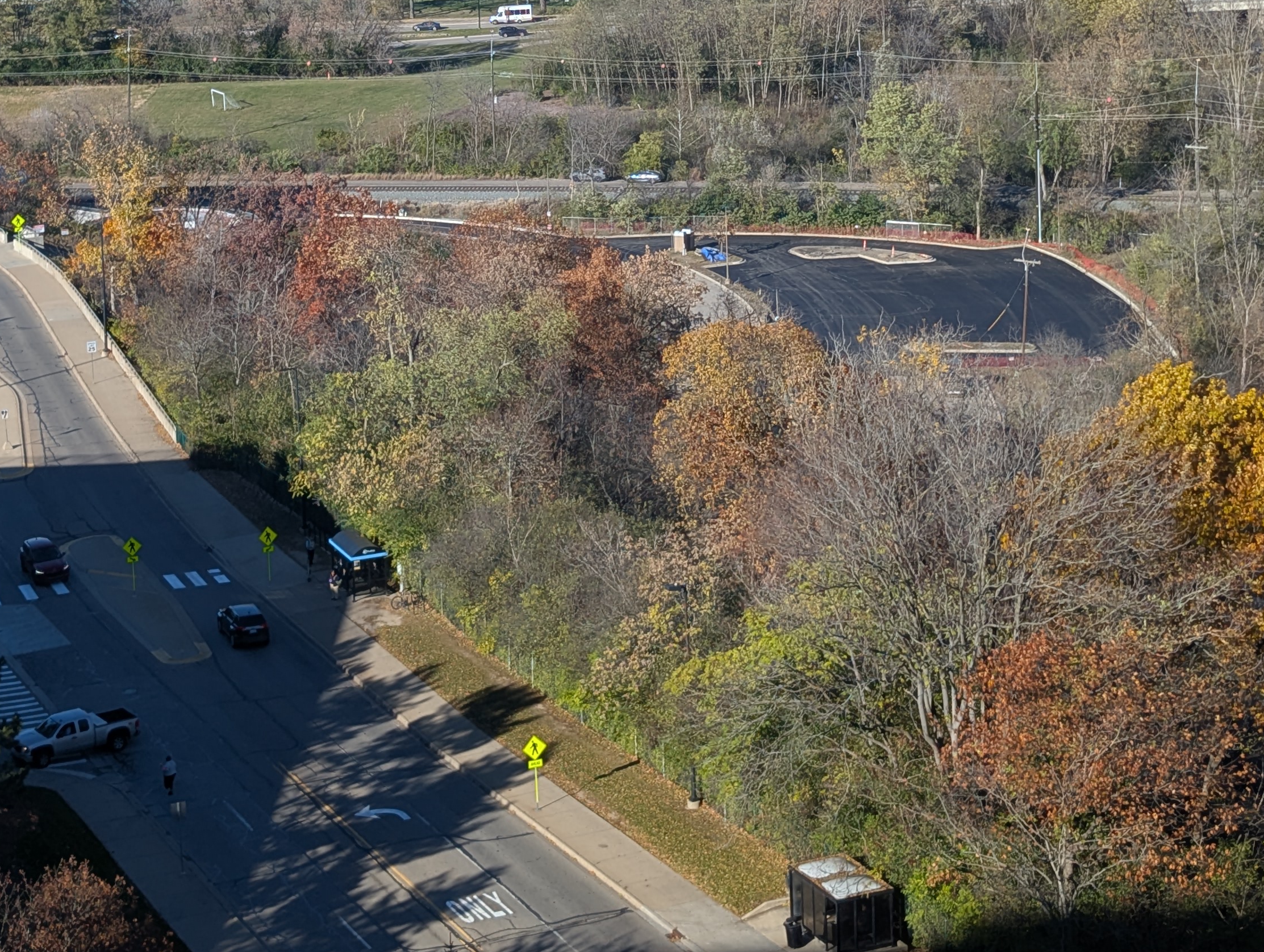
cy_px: -60
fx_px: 3218
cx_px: 549
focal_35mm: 88
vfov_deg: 16.4
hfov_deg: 22.2
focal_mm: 6.9
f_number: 1.68
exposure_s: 1/390
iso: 23
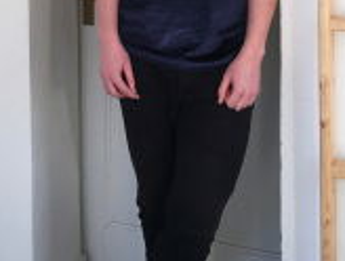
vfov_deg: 15.8
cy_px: -100
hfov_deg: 22.0
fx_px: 880
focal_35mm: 88
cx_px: 80
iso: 40
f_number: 2.2
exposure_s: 1/100
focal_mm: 4.15
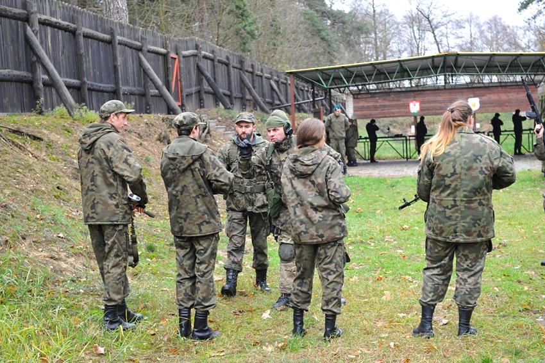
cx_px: 272
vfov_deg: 19.4
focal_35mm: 70
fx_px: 1059
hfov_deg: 28.9
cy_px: 182
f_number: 5
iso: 640
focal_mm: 70
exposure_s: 1/100
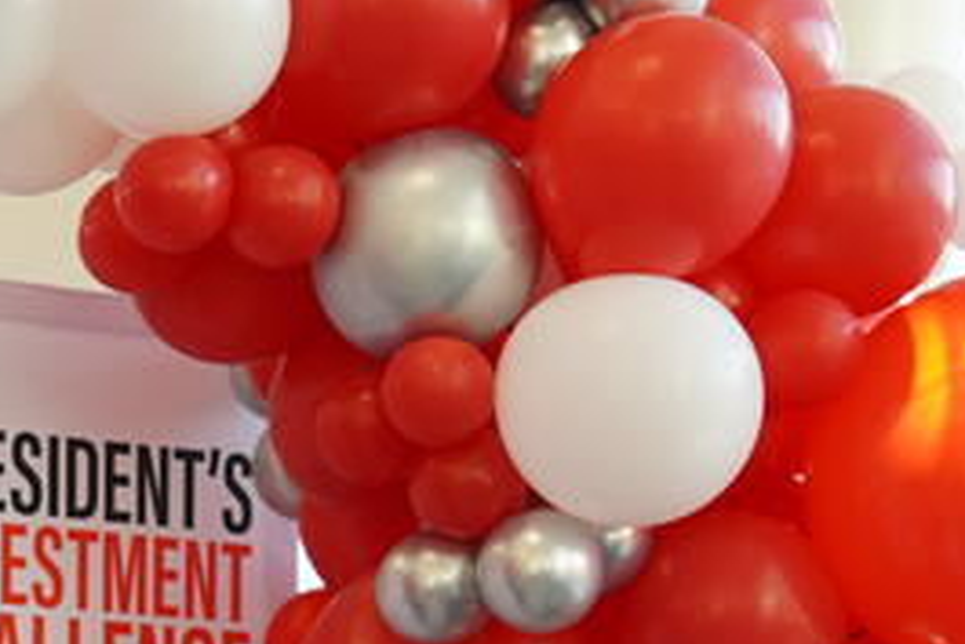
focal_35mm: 163
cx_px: -441
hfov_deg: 12.1
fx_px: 4372
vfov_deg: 8.2
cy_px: 1070
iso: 100
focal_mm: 24
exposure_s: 1/200
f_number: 1.4
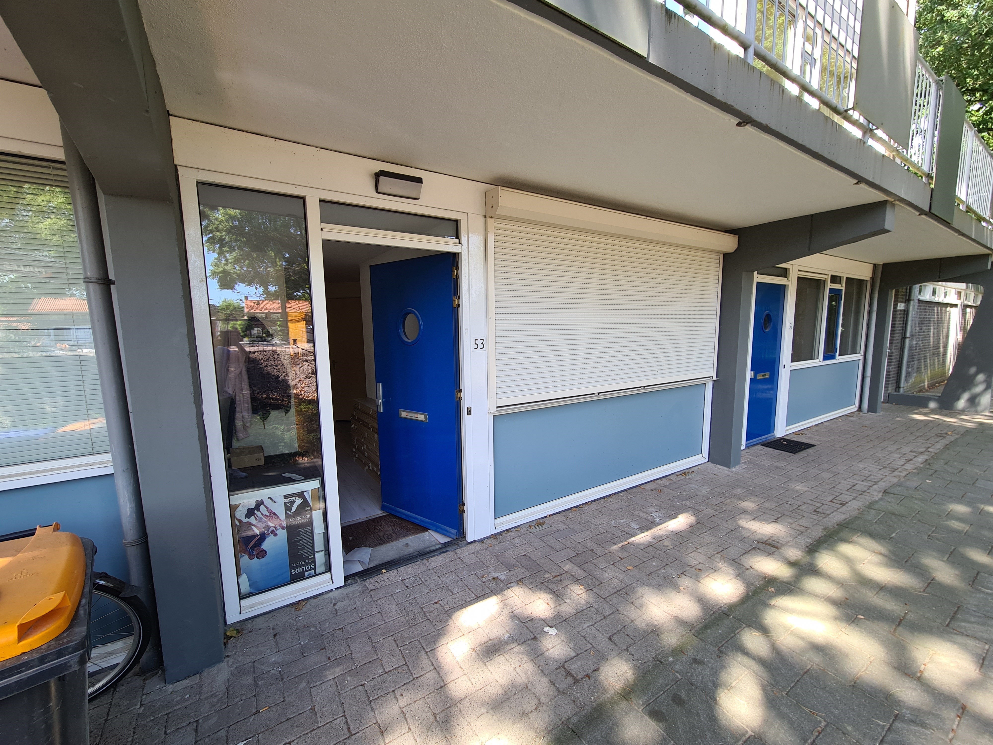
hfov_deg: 106.2
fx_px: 373
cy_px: 372
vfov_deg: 89.9
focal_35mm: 13
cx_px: 496
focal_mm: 2.22
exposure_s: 1/143
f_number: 2.2
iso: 64
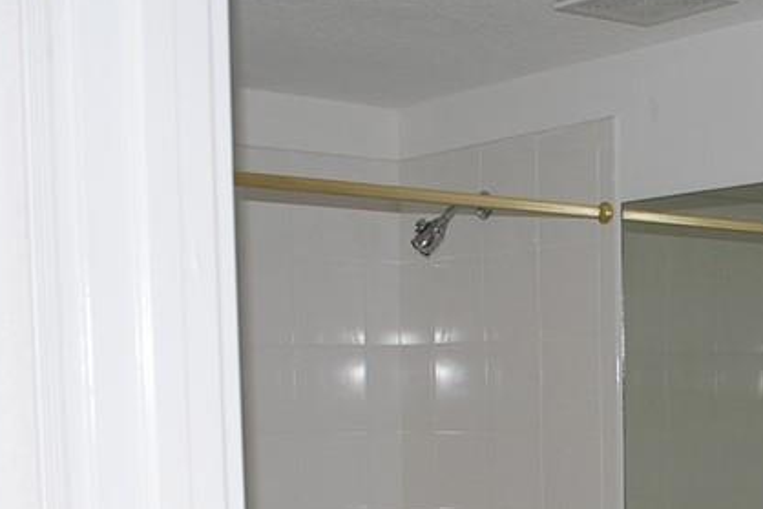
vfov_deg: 18.6
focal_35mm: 70
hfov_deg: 28.1
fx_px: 1484
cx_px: 640
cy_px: 578
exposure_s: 1/60
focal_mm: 18
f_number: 3.5
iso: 200
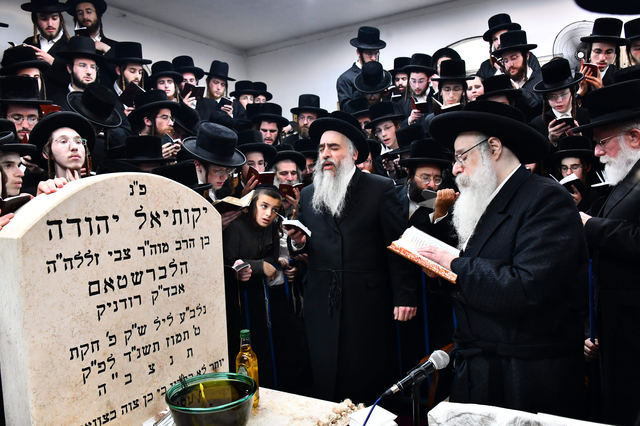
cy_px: 213
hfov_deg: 65.5
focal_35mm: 28
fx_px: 498
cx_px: 320
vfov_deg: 46.4
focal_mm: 28
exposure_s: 1/125
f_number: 5.6
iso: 2500
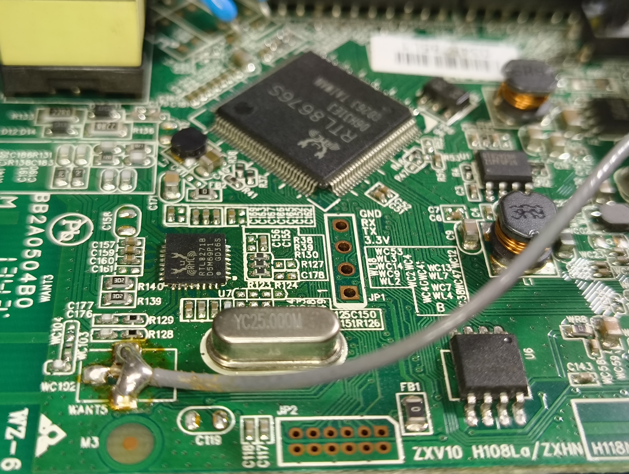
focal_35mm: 50
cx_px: 314
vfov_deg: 29.2
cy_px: 237
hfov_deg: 38.1
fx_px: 910
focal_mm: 5.56
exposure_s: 1/50
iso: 642
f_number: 1.87
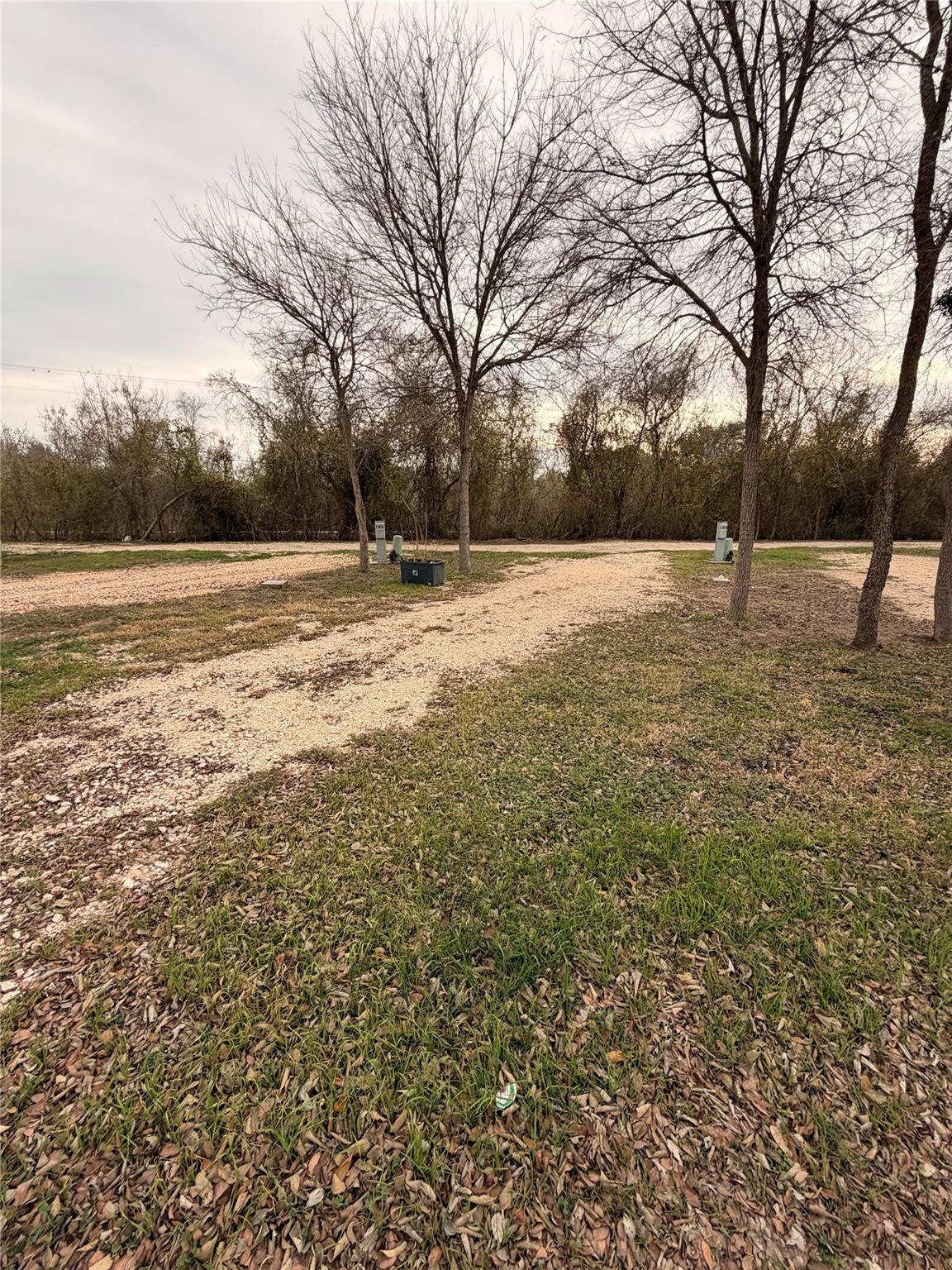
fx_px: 513
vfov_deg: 102.1
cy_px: 635
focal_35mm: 14
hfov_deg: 85.7
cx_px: 476
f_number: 2.2
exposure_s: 1/502
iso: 64
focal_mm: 2.22
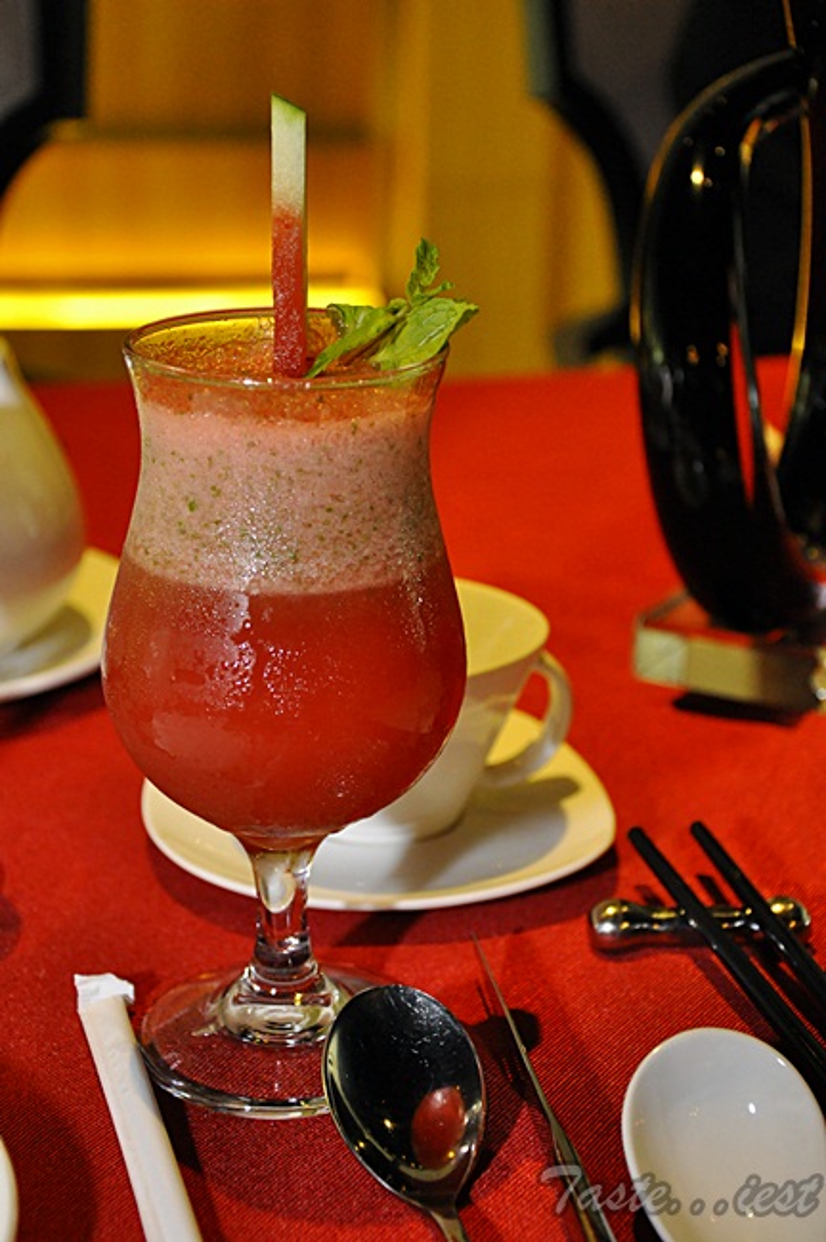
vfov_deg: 29.9
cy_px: 621
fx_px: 2328
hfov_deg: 20.1
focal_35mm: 68
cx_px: 413
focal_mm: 45
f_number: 4.8
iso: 1250
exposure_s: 1/50
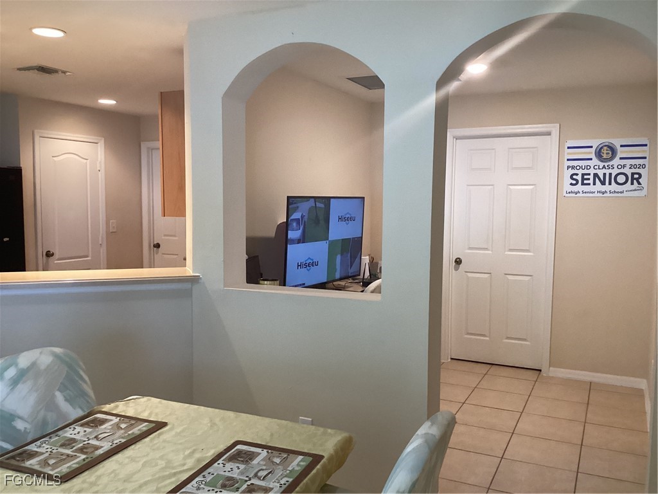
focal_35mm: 31
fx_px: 589
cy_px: 247
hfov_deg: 58.4
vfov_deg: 45.4
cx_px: 329
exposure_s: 1/60
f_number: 2.4
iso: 250
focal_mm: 3.3
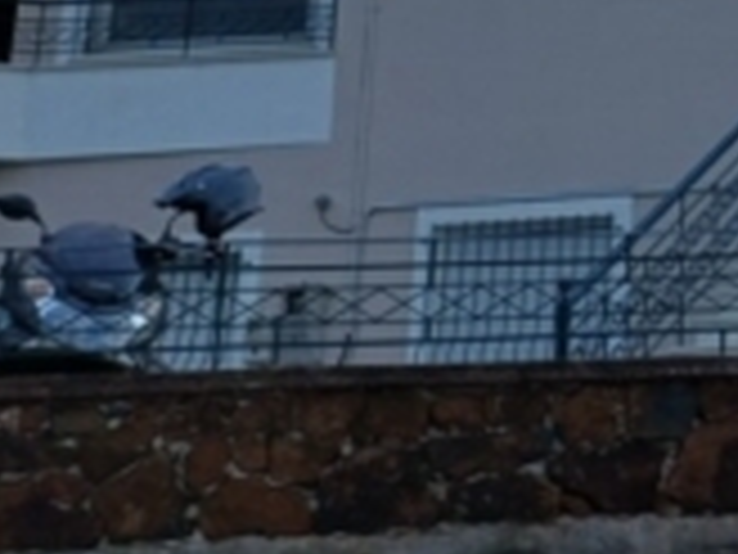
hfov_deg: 18.1
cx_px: 1260
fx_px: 1919
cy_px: -158
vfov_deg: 15.6
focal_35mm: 90
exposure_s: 1/304
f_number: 1.8
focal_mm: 4.65
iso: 50
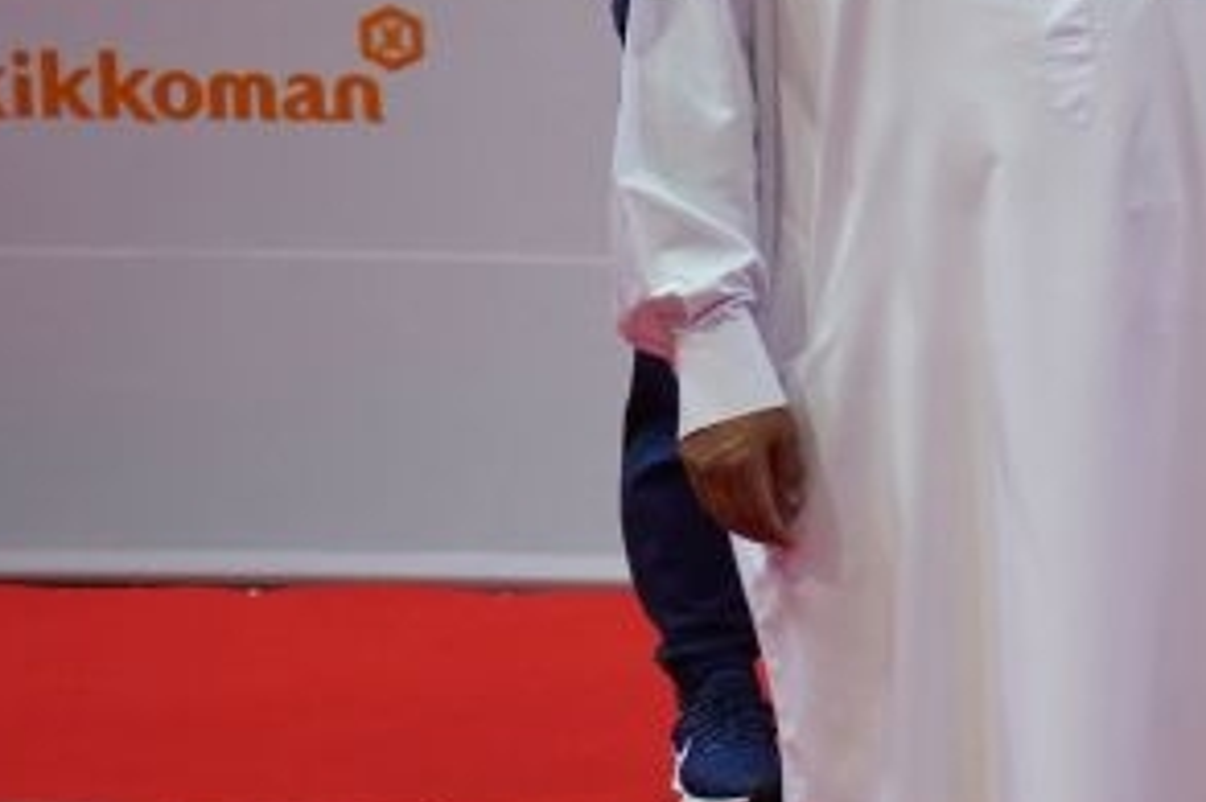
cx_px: 3663
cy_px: 103
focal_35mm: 203
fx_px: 6796
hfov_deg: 8.4
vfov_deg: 6.7
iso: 320
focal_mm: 33
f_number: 2.8
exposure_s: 1/80
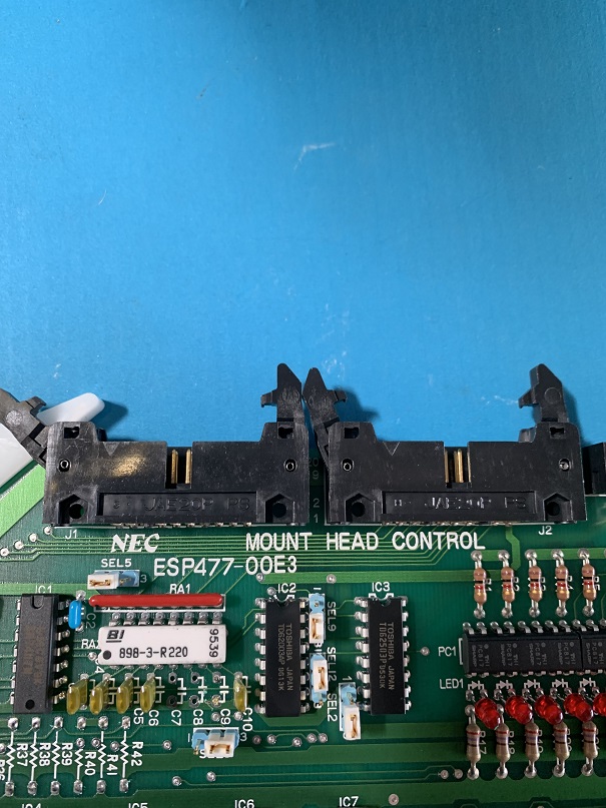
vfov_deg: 67.3
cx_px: 303
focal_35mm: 26
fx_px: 607
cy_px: 404
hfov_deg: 53.1
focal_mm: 4.25
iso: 160
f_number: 1.8
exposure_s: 1/60
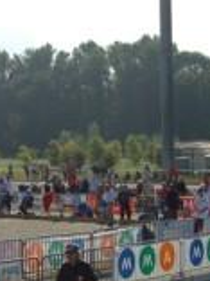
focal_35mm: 124
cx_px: -50
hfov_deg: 11.7
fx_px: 1003
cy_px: 151
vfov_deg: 15.9
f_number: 9
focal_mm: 30
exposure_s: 1/500
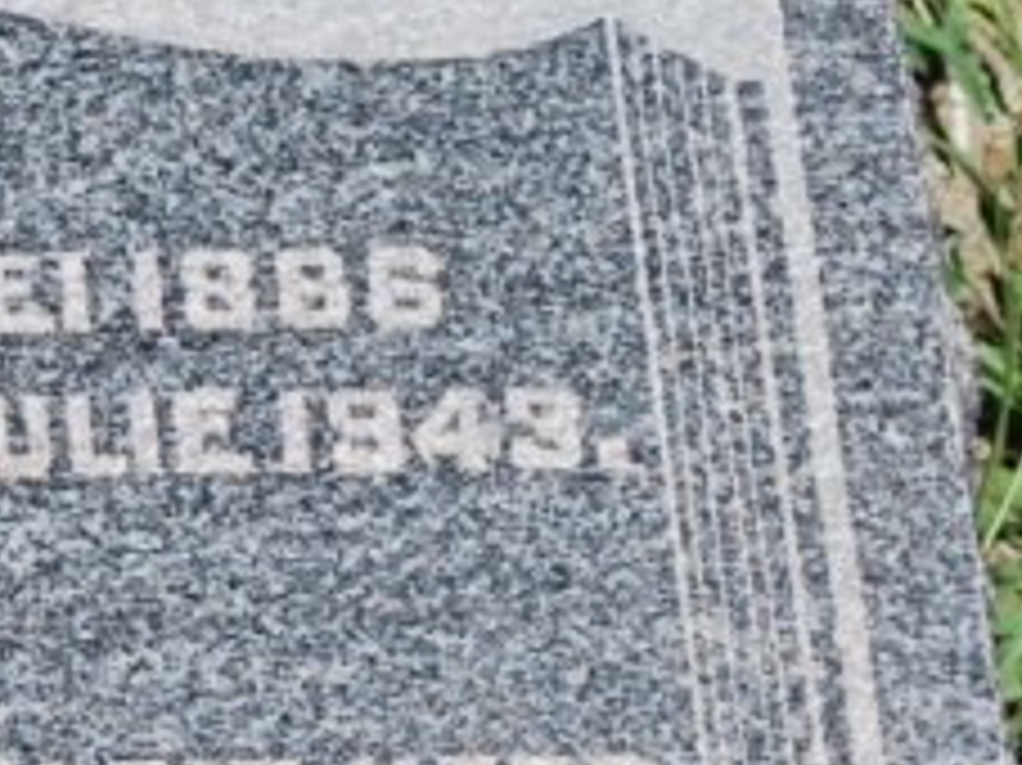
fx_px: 10569
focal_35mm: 358
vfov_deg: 4.1
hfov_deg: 5.5
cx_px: -779
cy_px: 803
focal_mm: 55
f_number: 9
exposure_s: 1/320
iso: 100
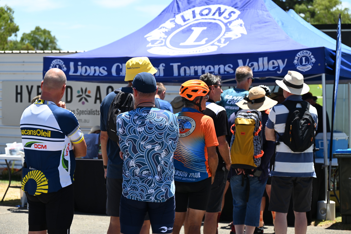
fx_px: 878
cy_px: 117
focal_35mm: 90
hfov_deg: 22.6
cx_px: 176
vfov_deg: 15.2
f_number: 6.3
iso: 100
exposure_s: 1/250
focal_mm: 90
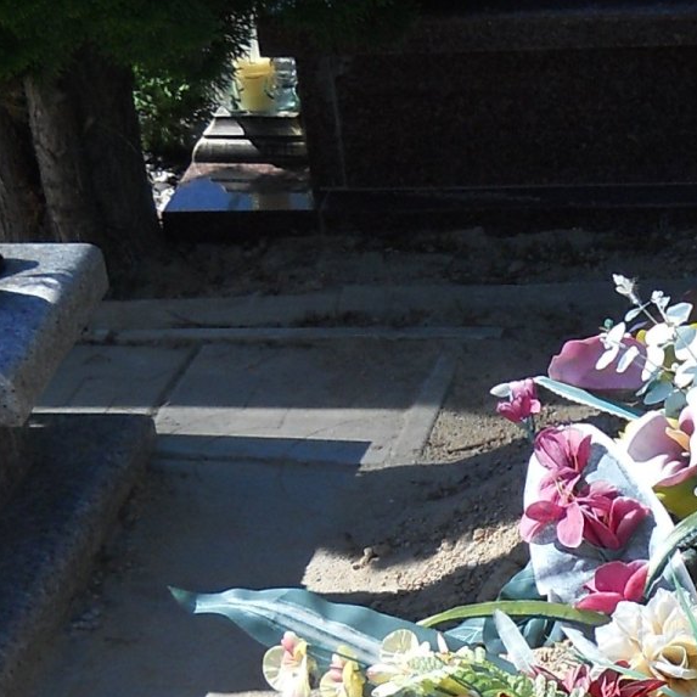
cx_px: 843
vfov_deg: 14.2
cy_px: 383
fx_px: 2802
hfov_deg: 13.8
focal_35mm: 123
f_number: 5.5
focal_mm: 6.72
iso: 80
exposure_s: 1/200
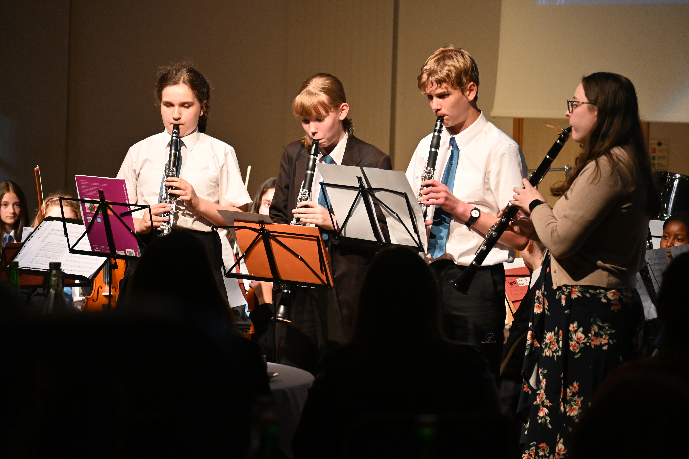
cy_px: 230
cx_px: 344
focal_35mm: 147
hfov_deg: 14.0
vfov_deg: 9.3
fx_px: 2813
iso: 3200
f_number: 5
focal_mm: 98
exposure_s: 1/80
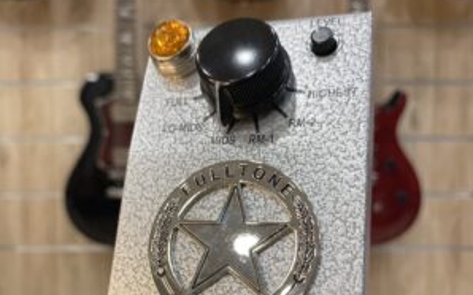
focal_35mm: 37
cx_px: 236
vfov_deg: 33.5
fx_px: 477
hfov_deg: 52.8
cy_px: 232
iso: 125
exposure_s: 1/100
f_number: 1.8
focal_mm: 4.25
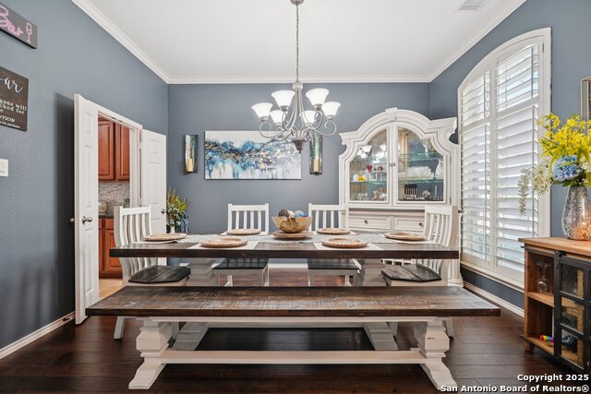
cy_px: 197
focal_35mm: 16
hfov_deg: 95.0
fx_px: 271
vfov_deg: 72.1
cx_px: 296
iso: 400
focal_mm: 16.5
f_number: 8
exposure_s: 1/10
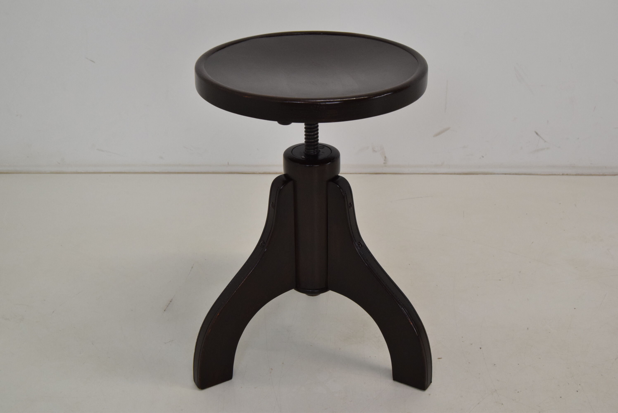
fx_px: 799
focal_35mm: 46
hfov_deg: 42.3
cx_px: 309
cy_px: 206
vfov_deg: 29.0
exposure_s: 1/200
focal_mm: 31
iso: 1600
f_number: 7.1
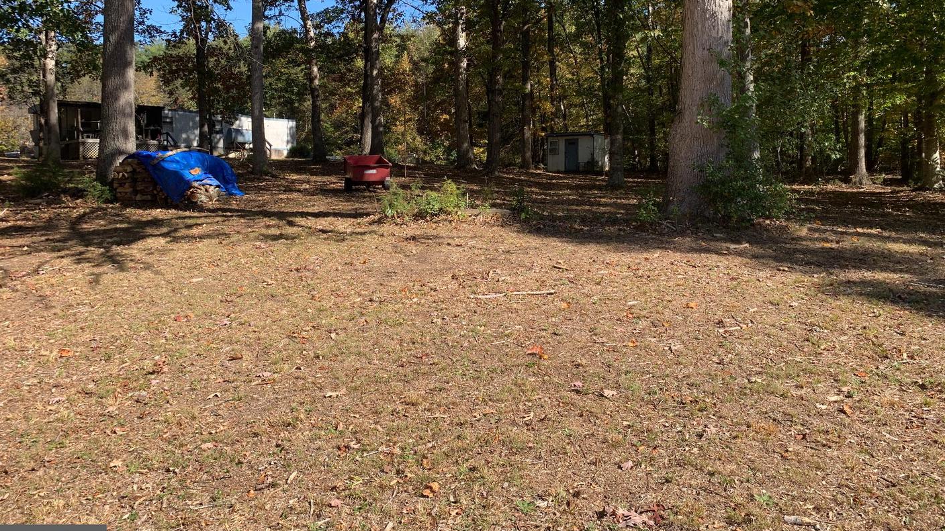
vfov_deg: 39.9
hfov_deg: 66.1
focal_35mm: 29
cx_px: 472
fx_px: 727
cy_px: 201
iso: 25
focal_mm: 4.25
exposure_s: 1/887
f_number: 1.8
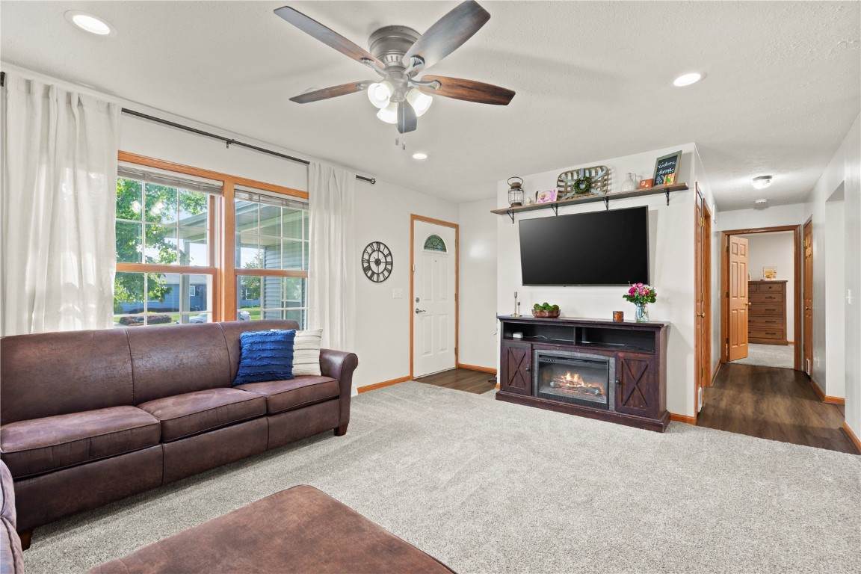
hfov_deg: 96.7
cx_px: 430
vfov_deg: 73.7
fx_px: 383
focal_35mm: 16
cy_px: 287
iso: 640
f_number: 10
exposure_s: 1.3
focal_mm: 16
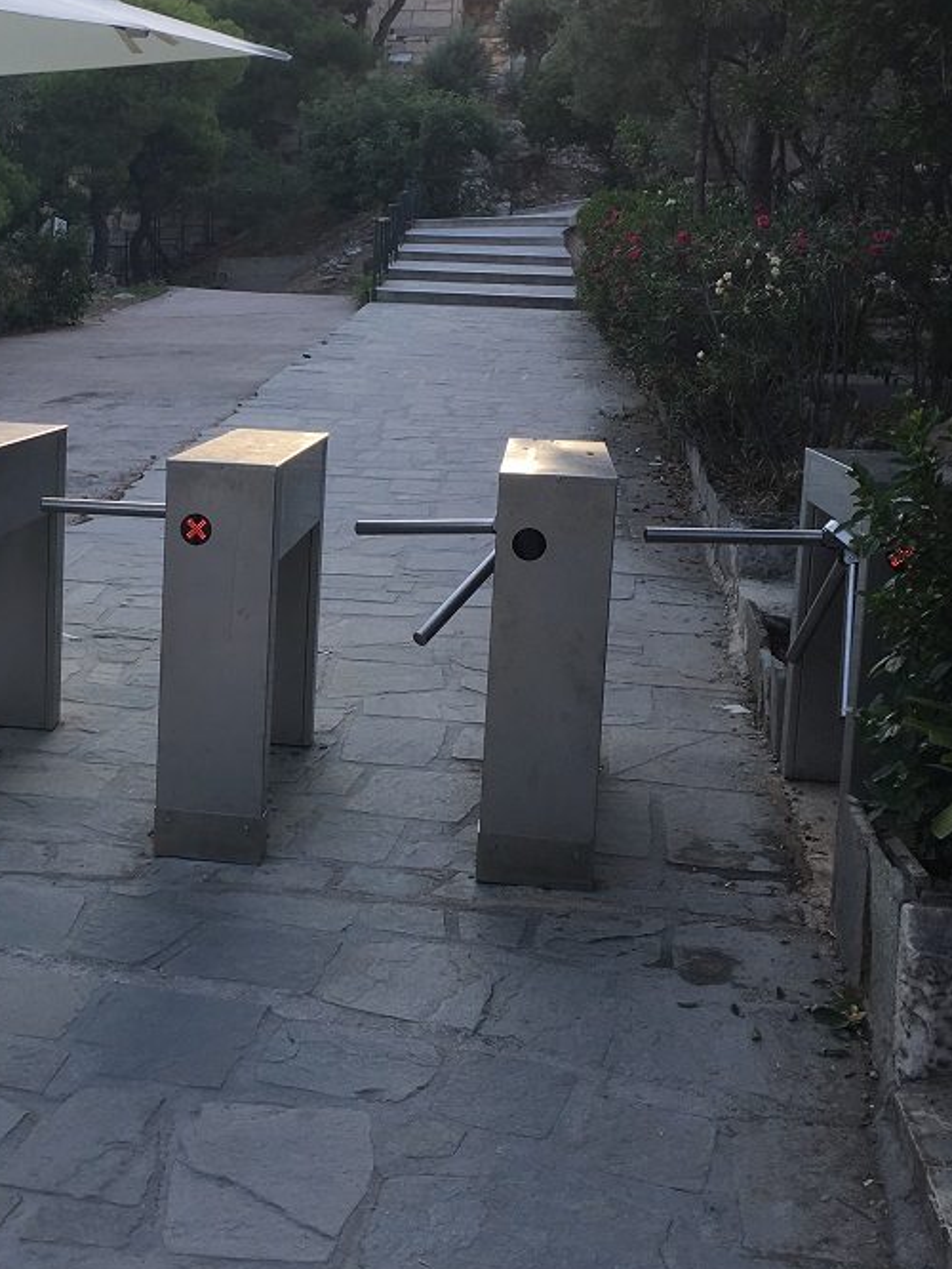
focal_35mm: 47
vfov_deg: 40.3
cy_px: 524
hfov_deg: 30.2
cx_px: 200
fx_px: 1722
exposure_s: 1/400
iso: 25
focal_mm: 4.15
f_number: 2.2
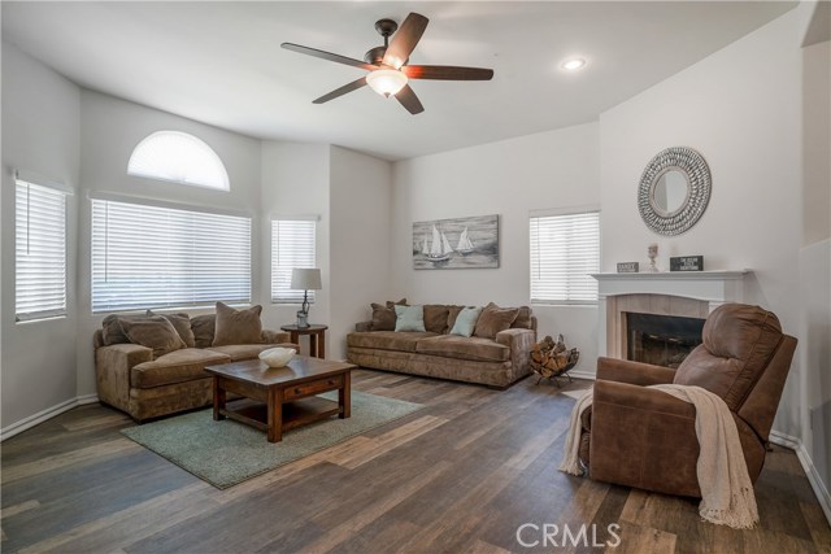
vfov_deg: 67.4
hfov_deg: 90.0
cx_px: 416
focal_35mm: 18
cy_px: 277
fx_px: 416
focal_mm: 18
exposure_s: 1/30
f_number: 8
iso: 125
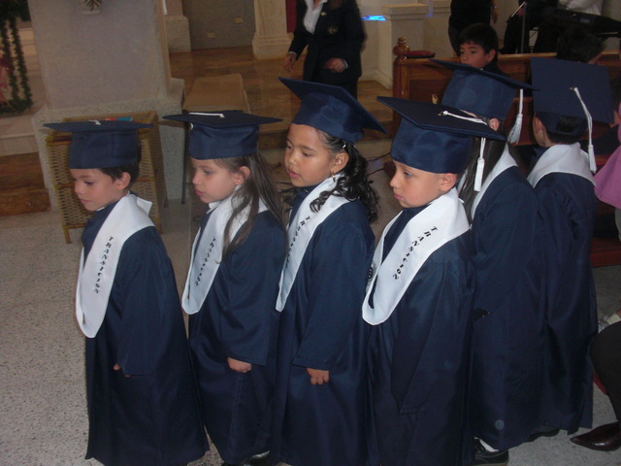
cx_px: 310
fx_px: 646
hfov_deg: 51.4
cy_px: 233
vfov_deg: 39.7
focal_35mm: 36
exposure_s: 1/60
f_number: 2.8
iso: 200
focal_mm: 6.3
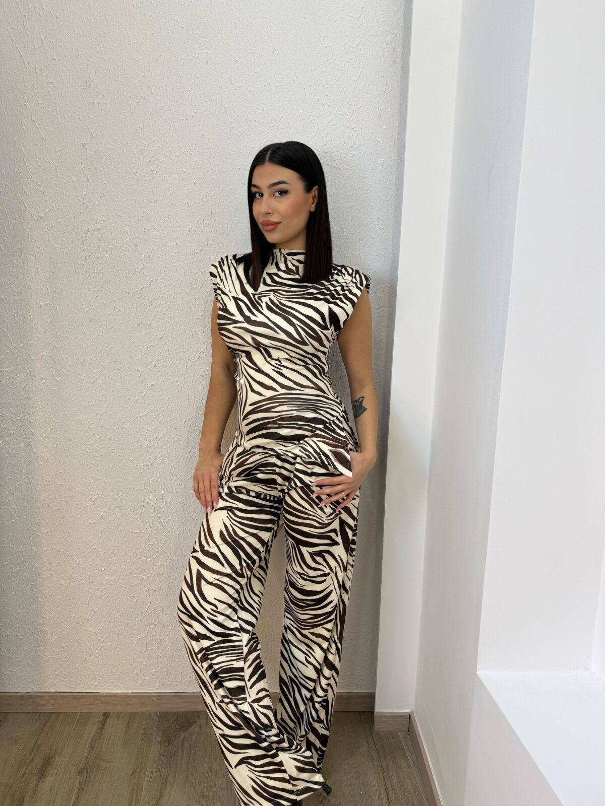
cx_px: 302
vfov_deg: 71.6
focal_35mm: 24
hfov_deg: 56.8
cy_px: 403
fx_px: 559
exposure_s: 1/121
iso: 64
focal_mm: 6.76
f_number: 1.78
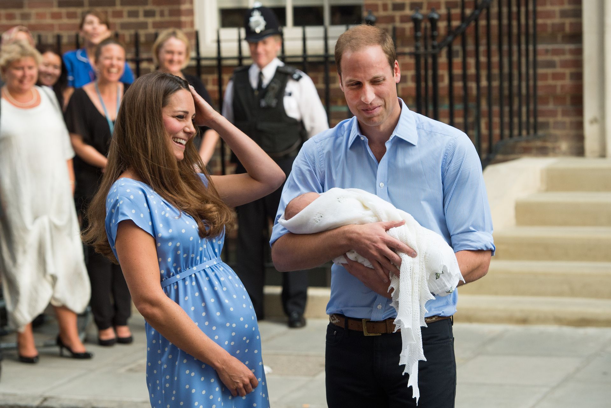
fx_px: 1969
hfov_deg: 17.6
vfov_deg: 11.8
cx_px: 306
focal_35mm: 116
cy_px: 204
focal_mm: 116
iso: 1600
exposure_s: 1/1000
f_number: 5.6
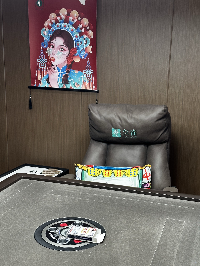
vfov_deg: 39.7
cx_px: 100
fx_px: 370
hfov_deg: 30.3
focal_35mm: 48
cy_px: 133
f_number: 1.78
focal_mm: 6.86
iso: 100
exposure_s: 1/50
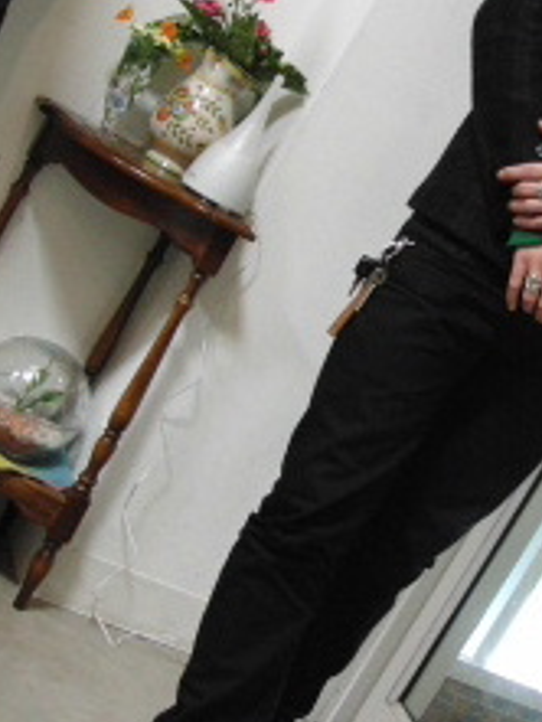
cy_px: 278
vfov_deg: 28.9
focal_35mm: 67
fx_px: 1397
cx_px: 467
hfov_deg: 21.6
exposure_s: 1/25
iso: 400
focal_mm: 6.42
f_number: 3.6
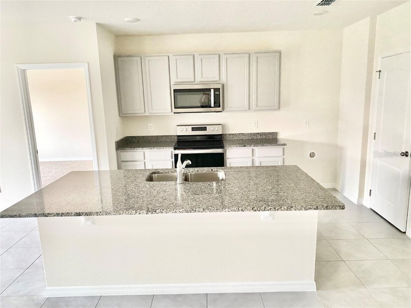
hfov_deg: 67.3
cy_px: 154
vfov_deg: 53.1
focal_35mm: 26
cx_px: 206
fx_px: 309
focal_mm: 4.25
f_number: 1.8
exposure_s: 1/20
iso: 1000
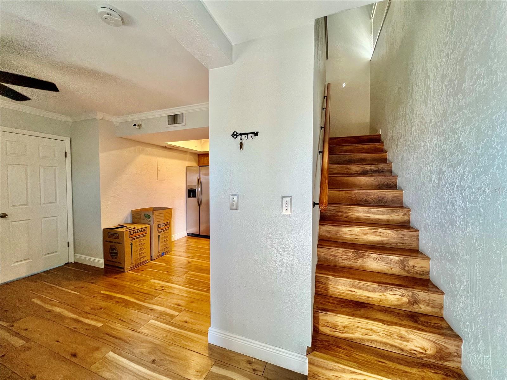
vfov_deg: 89.9
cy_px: 190
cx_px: 254
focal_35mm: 13
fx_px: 190
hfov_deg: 106.2
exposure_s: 1/120
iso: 160
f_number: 1.8
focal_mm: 1.57
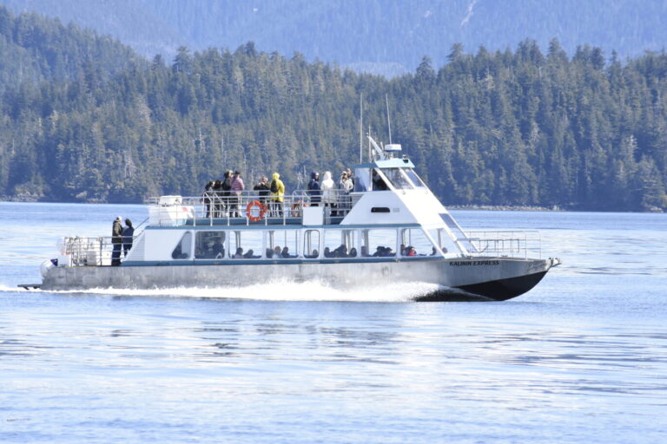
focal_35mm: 405
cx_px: 334
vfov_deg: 3.4
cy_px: 222
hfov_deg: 5.1
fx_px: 7503
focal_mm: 270
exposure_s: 1/1600
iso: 1600
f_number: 13
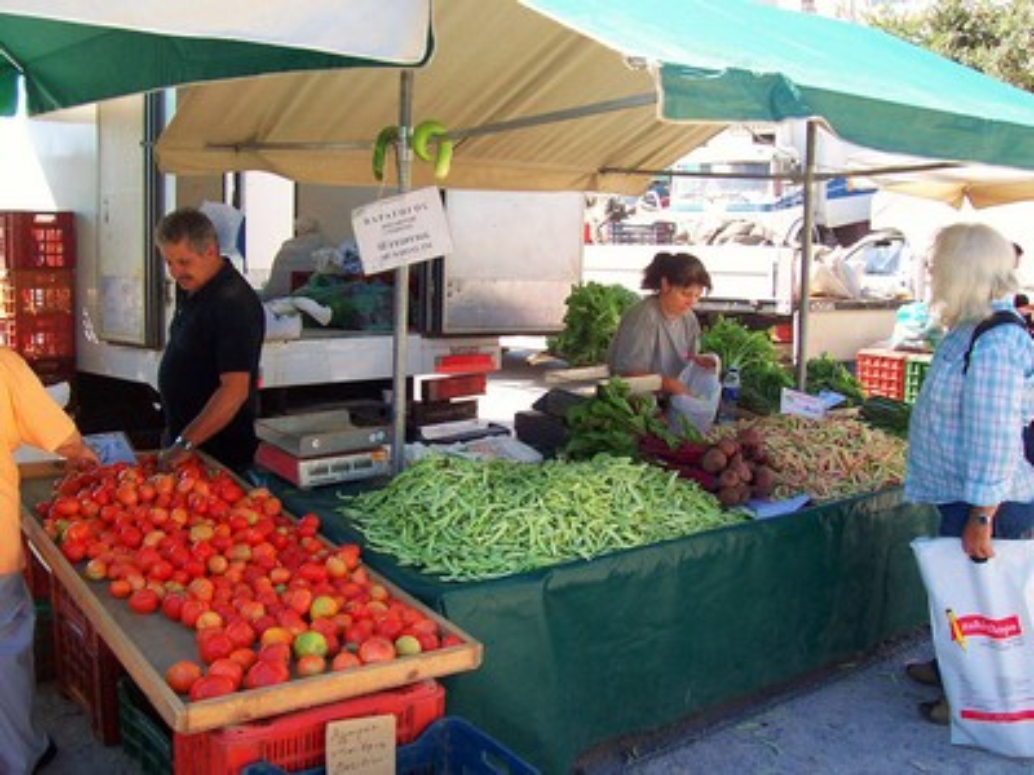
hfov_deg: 50.1
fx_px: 1105
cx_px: 517
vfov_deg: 38.7
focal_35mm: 37
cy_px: 388
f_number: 2.8
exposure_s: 1/350
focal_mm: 5.6
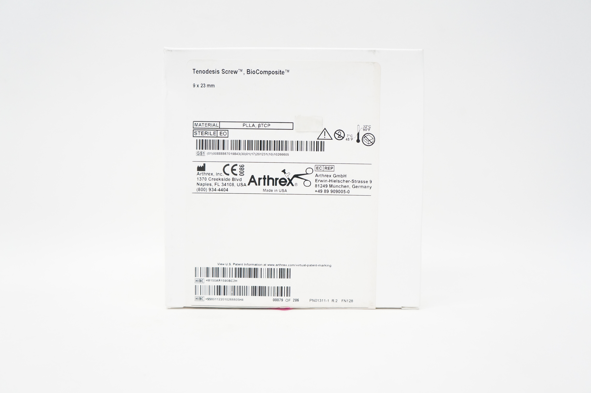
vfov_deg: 43.5
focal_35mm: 30
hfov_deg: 62.0
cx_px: 296
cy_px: 196
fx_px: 492
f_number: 5
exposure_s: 1/200
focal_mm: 20
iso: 1600
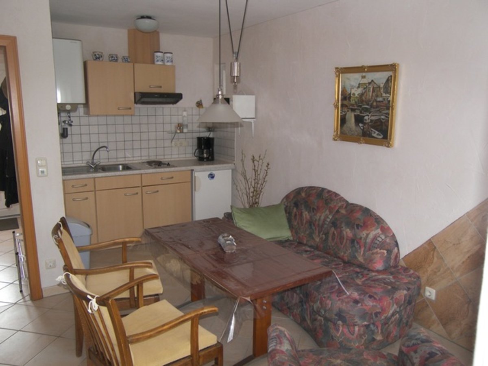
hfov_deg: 63.4
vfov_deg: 49.7
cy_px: 183
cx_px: 244
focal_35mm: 28
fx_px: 395
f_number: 2.8
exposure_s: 1/30
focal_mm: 5.9
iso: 100
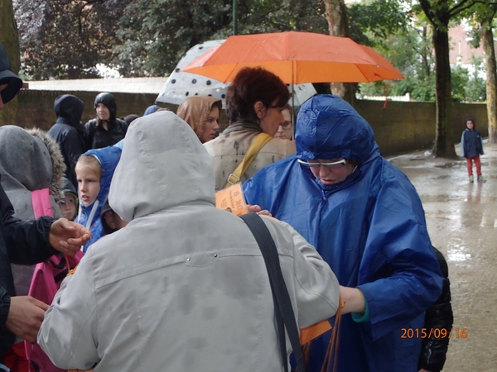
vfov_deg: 25.7
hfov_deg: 33.8
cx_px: 248
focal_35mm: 57
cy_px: 186
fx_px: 818
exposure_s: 1/50
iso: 320
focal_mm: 10.29
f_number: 3.5
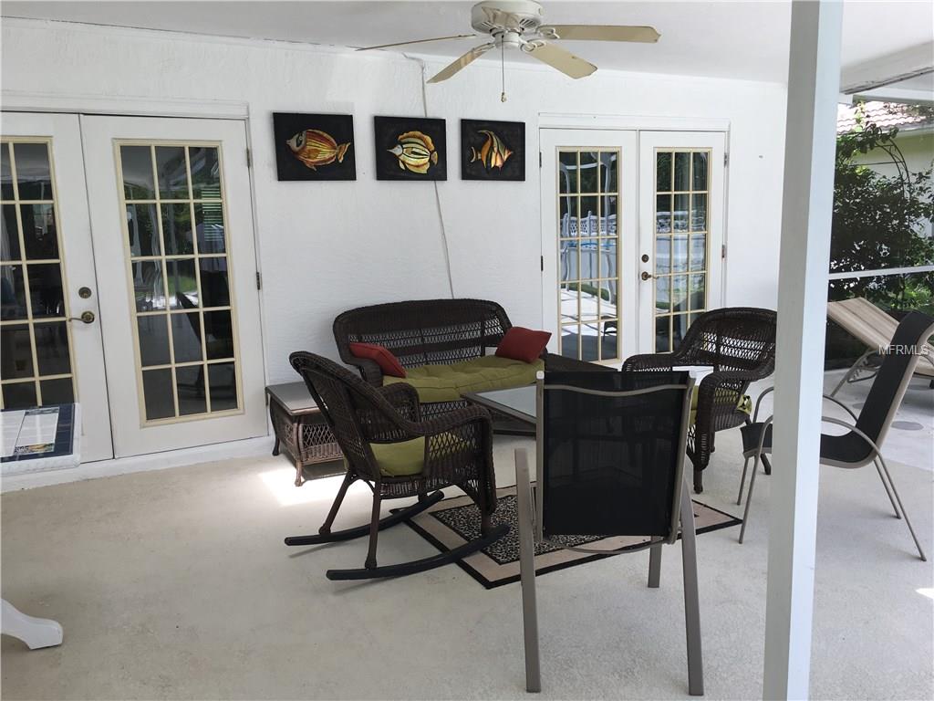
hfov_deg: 61.7
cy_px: 350
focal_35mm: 29
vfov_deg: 48.2
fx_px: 782
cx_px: 467
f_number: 2.2
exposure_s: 1/257
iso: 25
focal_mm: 4.15
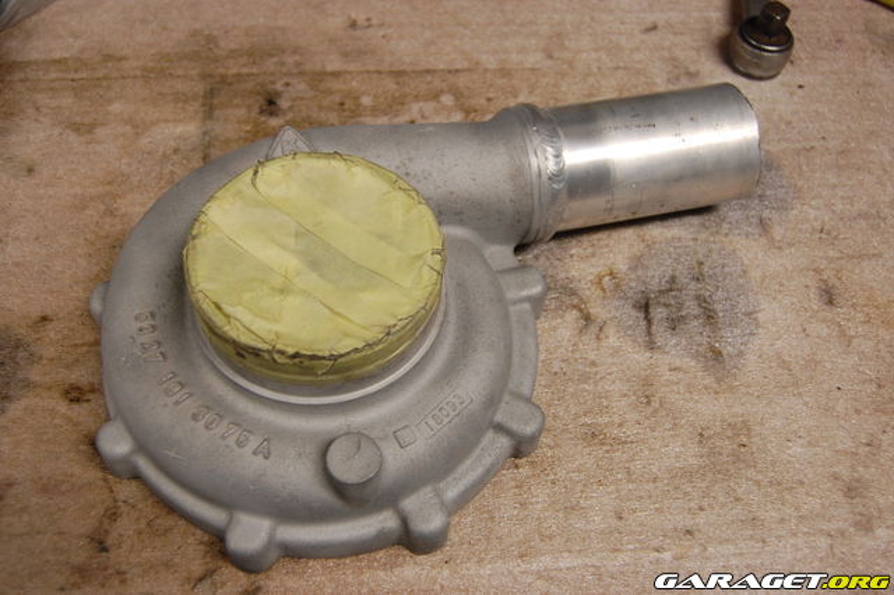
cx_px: 447
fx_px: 968
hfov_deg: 49.6
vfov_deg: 34.2
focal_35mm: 39
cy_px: 298
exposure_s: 1/60
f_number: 4
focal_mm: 26
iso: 800
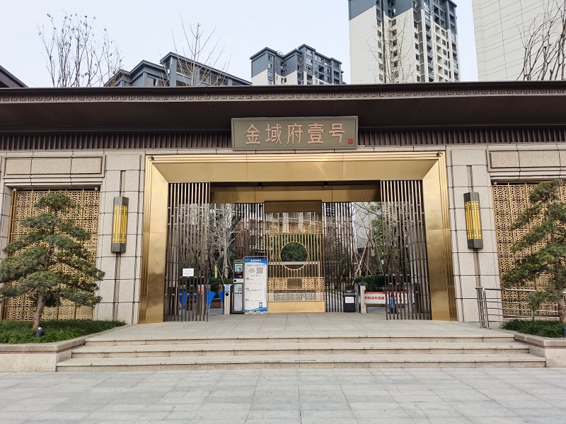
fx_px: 441
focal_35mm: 27
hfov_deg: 65.3
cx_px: 283
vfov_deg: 51.4
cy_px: 212
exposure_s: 1/783
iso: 50
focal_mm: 5.56
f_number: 1.6
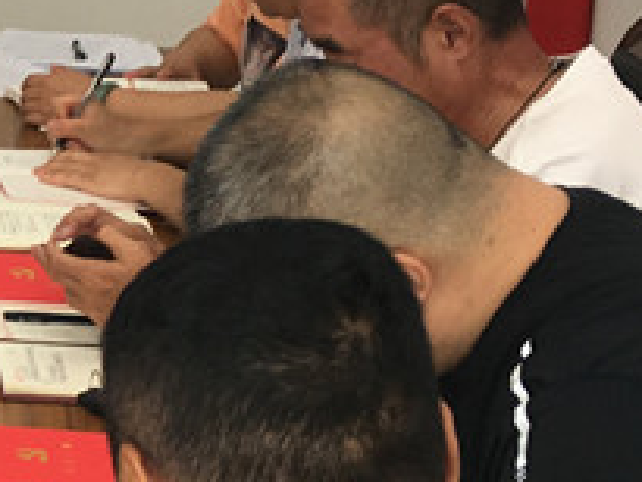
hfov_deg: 12.2
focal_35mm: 145
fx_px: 2691
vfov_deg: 10.2
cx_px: -595
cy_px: 232
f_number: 2.2
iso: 25
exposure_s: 1/50
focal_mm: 4.15
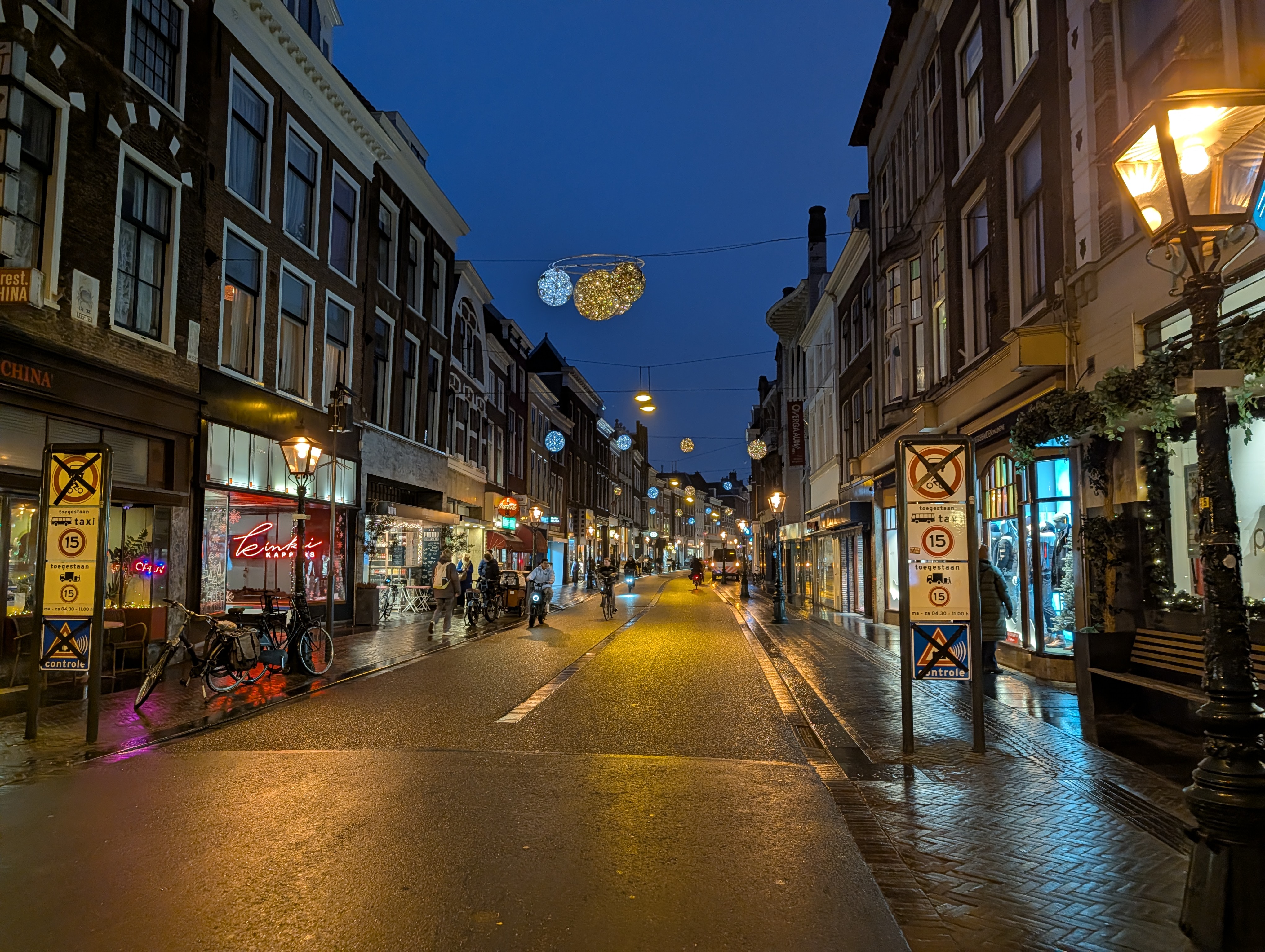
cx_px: 632
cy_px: 476
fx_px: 878
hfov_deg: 71.5
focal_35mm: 24
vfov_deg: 56.9
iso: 392
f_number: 1.68
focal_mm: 6.9
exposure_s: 1/116
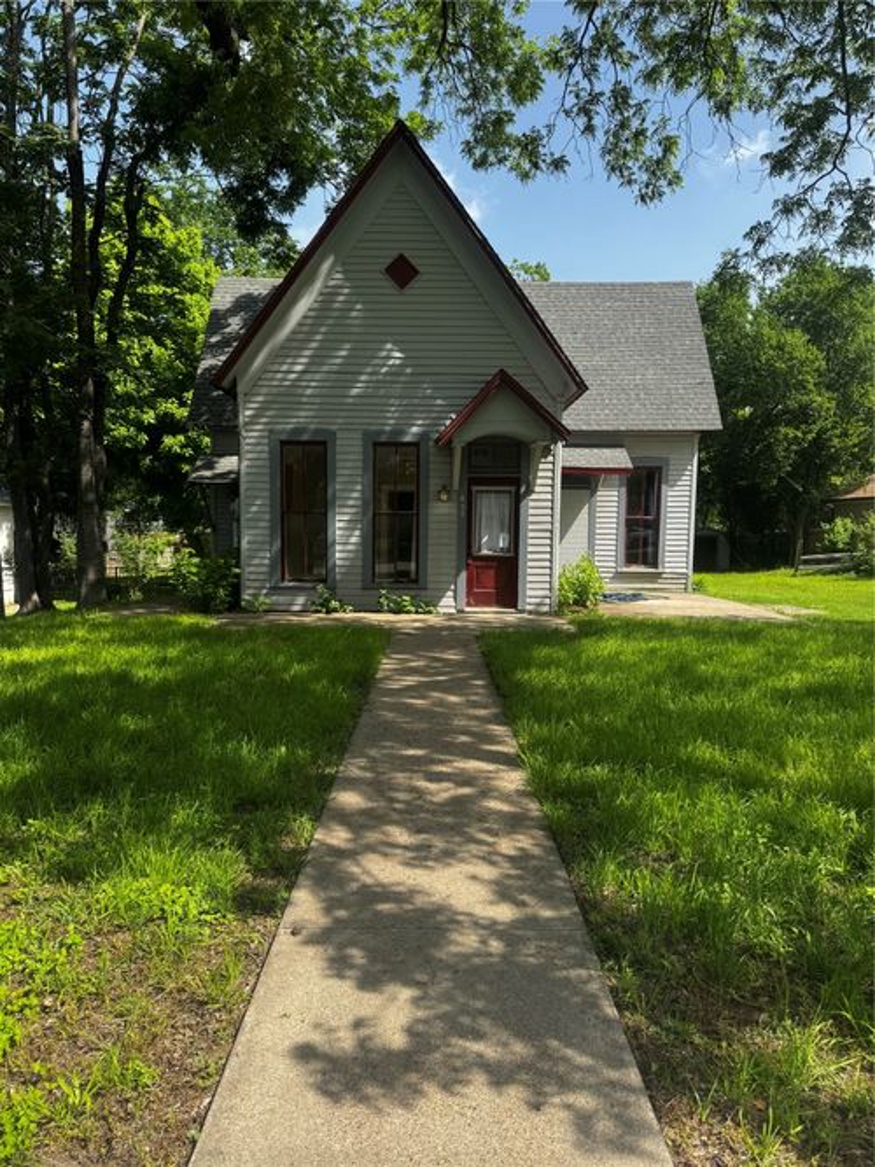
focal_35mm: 24
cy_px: 584
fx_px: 809
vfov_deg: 71.6
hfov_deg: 56.8
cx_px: 438
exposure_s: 1/1869
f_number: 1.78
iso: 80
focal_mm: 6.76
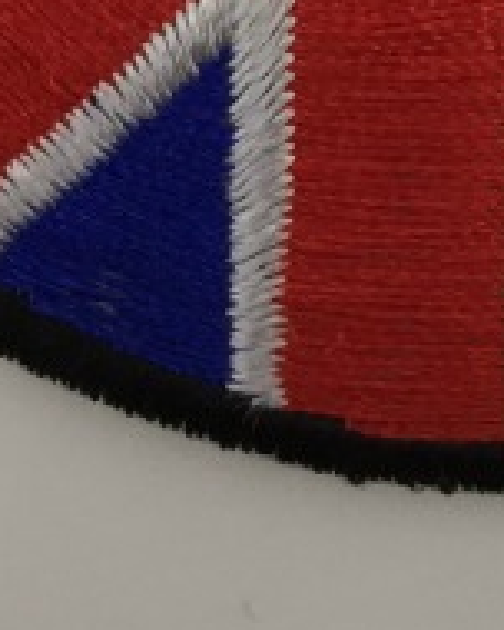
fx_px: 2592
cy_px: -721
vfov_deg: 12.0
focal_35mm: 139
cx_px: 567
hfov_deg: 10.9
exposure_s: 1/100
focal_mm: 4.15
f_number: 2.2
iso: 50
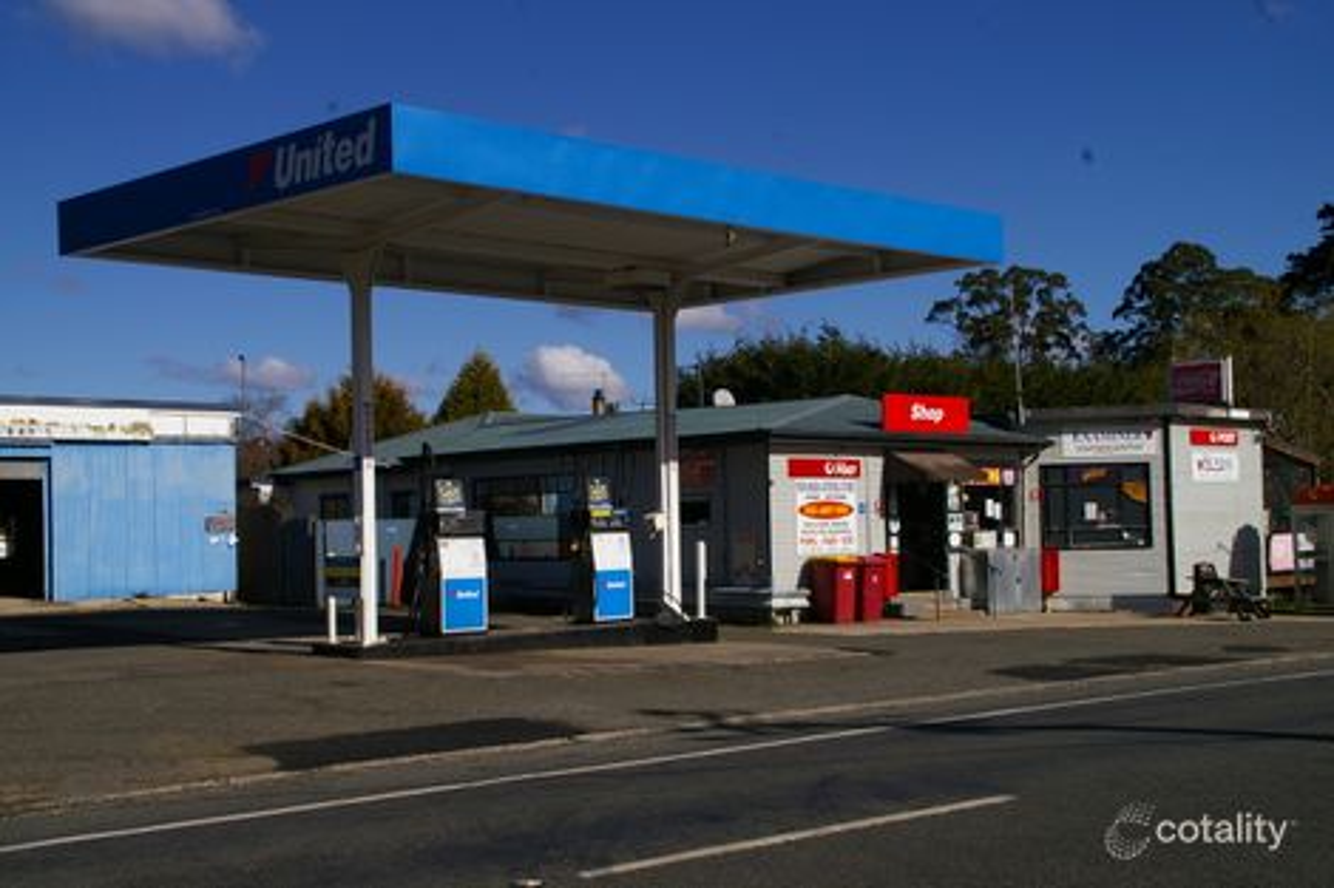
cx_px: 667
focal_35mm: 50
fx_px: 1834
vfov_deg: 27.2
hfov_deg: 40.0
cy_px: 444
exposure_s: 1/350
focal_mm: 33
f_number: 13
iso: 200
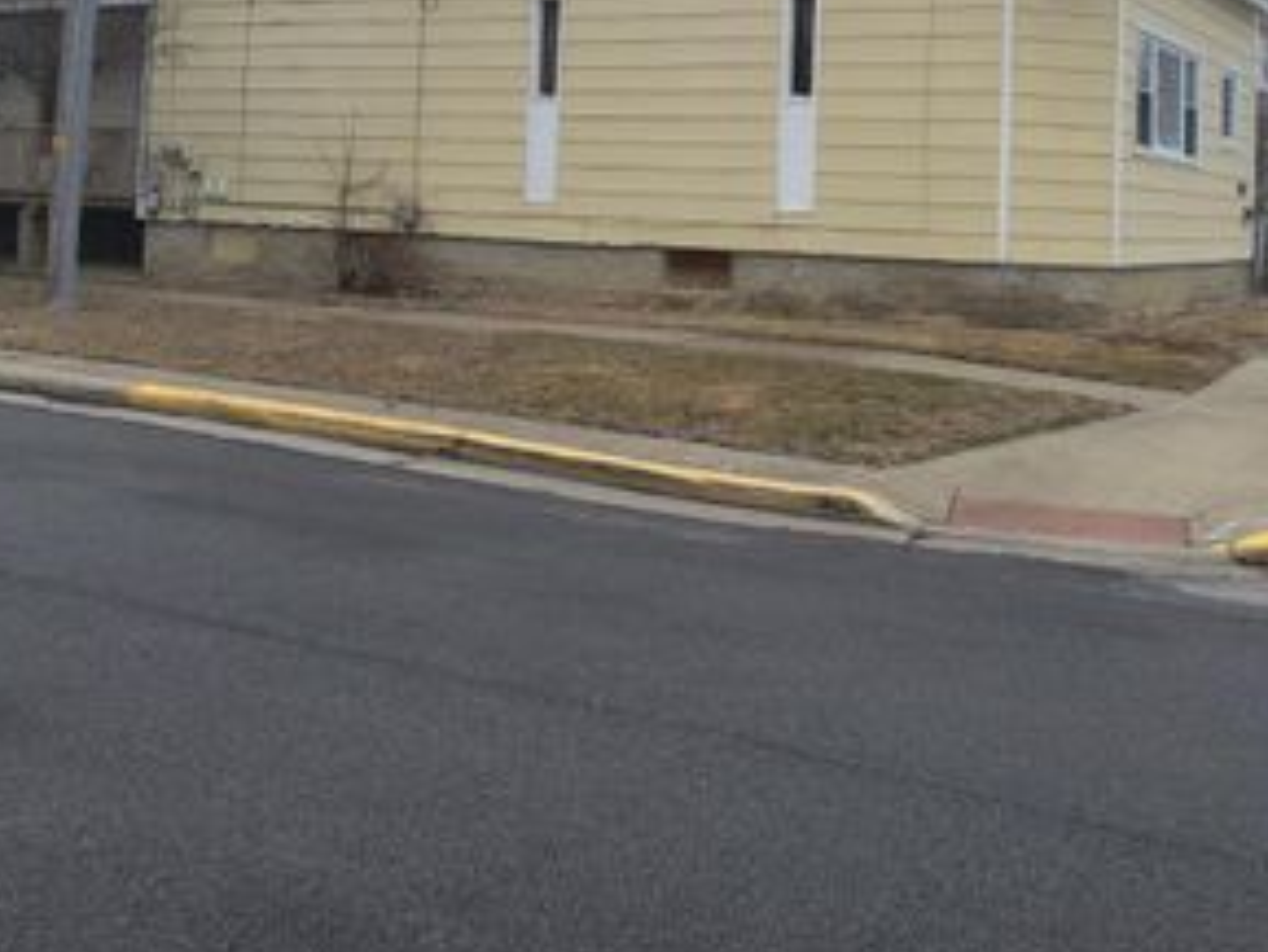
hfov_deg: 41.9
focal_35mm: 45
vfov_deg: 31.4
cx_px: 763
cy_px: 186
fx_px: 1649
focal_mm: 5.4
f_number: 1.8
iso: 40
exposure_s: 1/381
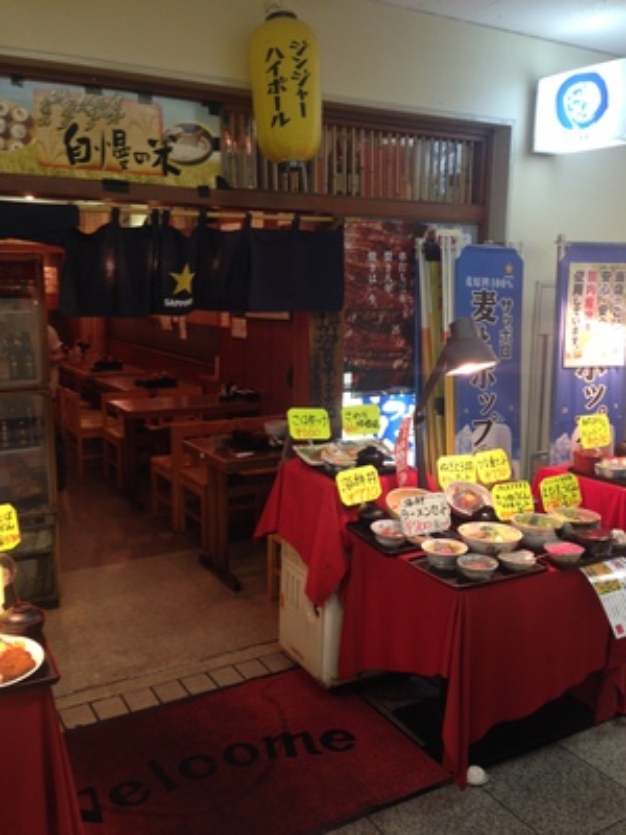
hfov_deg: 42.9
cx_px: 313
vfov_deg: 55.4
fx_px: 796
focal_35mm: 33
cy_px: 418
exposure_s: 1/20
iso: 64
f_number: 2.4
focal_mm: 4.12
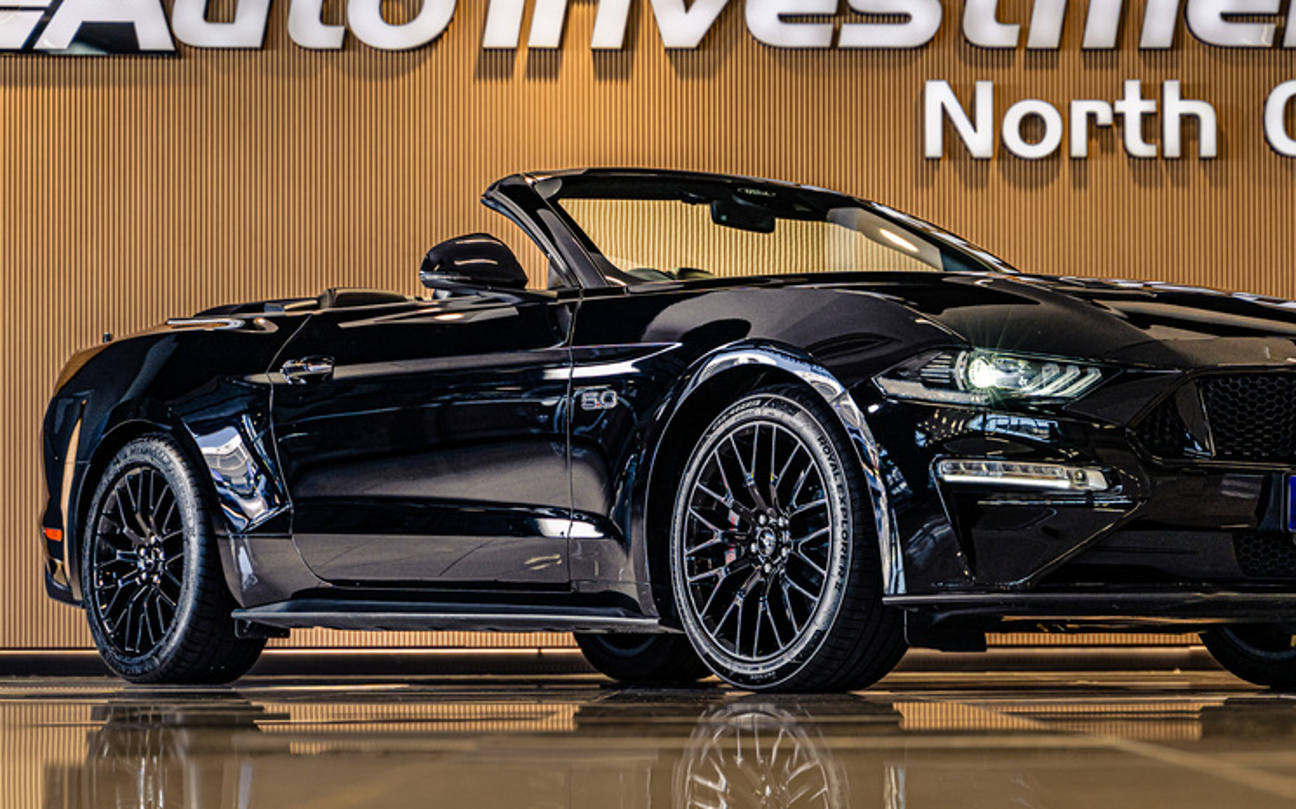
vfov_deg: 12.4
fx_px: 3707
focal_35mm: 105
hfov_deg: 19.8
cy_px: 491
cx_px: 772
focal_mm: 75
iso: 250
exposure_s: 1/200
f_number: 3.5
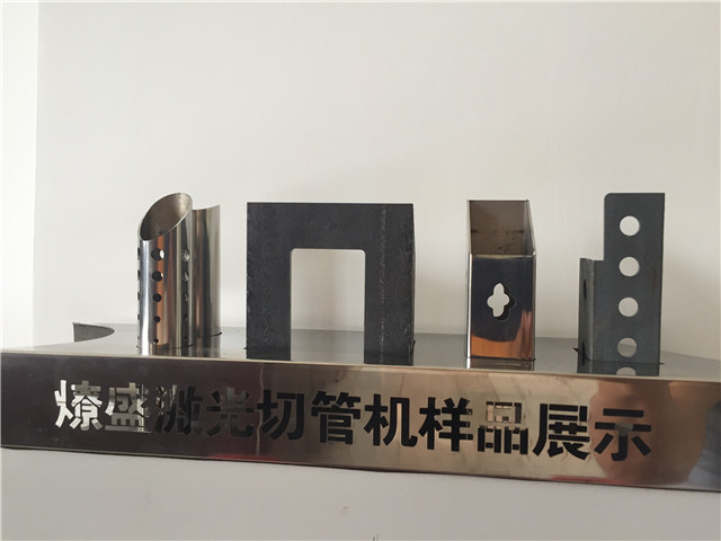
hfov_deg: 61.7
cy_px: 270
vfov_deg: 48.2
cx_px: 360
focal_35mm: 29
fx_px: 604
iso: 50
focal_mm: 4.15
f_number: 2.2
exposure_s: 1/33
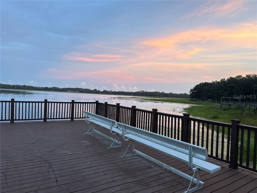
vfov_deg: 56.8
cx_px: 128
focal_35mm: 24
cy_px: 96
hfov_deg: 71.6
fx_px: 178
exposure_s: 1/121
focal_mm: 6.76
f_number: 1.78
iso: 200
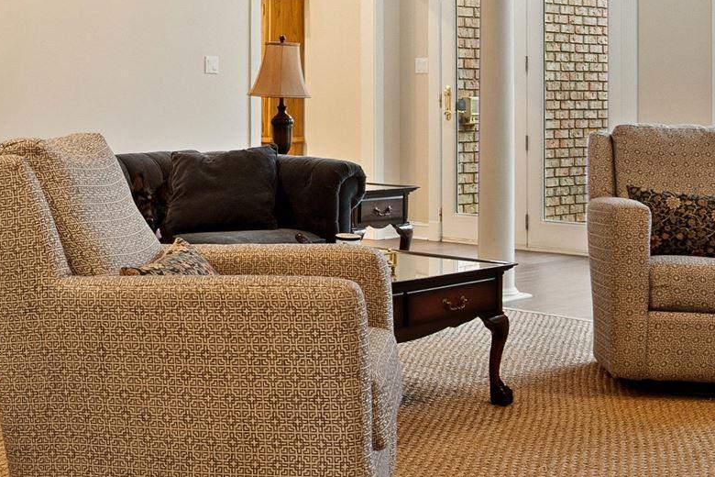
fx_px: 1251
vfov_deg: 21.4
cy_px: 128
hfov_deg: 31.0
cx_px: 136
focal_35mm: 63
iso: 1250
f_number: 5.6
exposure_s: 1/6
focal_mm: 16
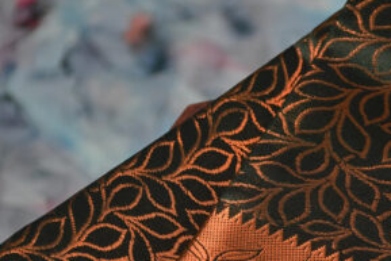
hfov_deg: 7.3
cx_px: 298
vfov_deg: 4.9
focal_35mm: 280
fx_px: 3042
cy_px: 191
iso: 3200
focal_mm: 90
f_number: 5.3
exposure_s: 1/80
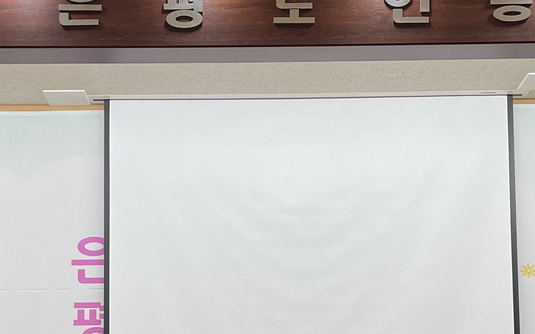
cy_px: 355
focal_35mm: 77
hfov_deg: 26.8
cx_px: 223
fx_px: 1123
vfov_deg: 16.5
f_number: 1.6
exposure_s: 1/120
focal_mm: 4.2
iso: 125
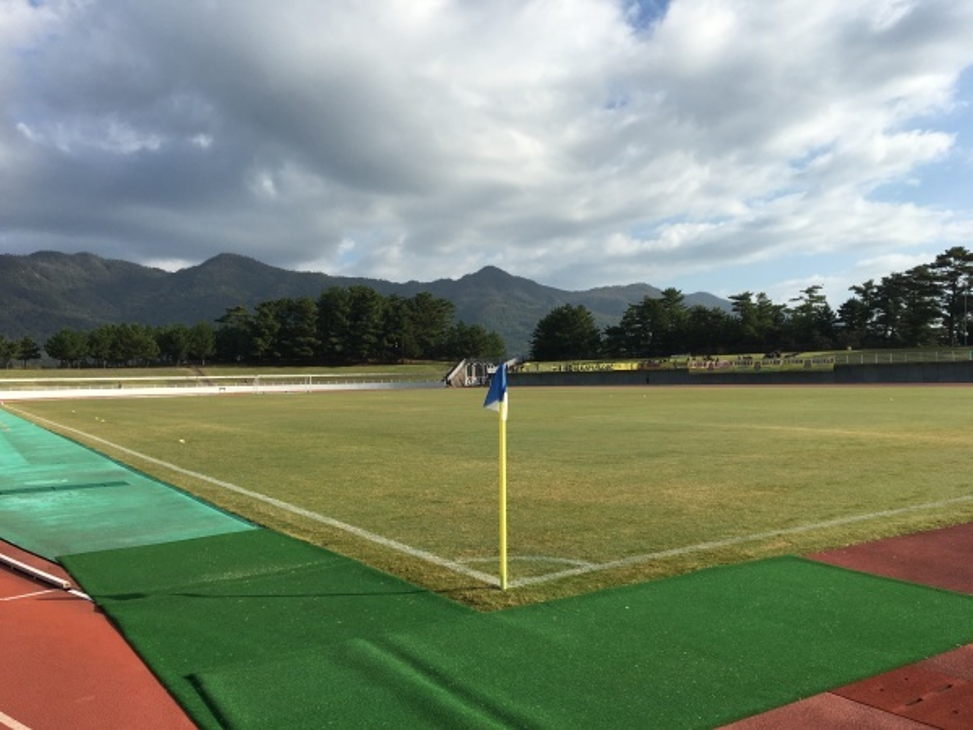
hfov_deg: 61.7
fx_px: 815
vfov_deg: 48.2
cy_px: 365
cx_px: 486
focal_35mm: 29
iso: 25
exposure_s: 1/2404
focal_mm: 4.15
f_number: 2.2
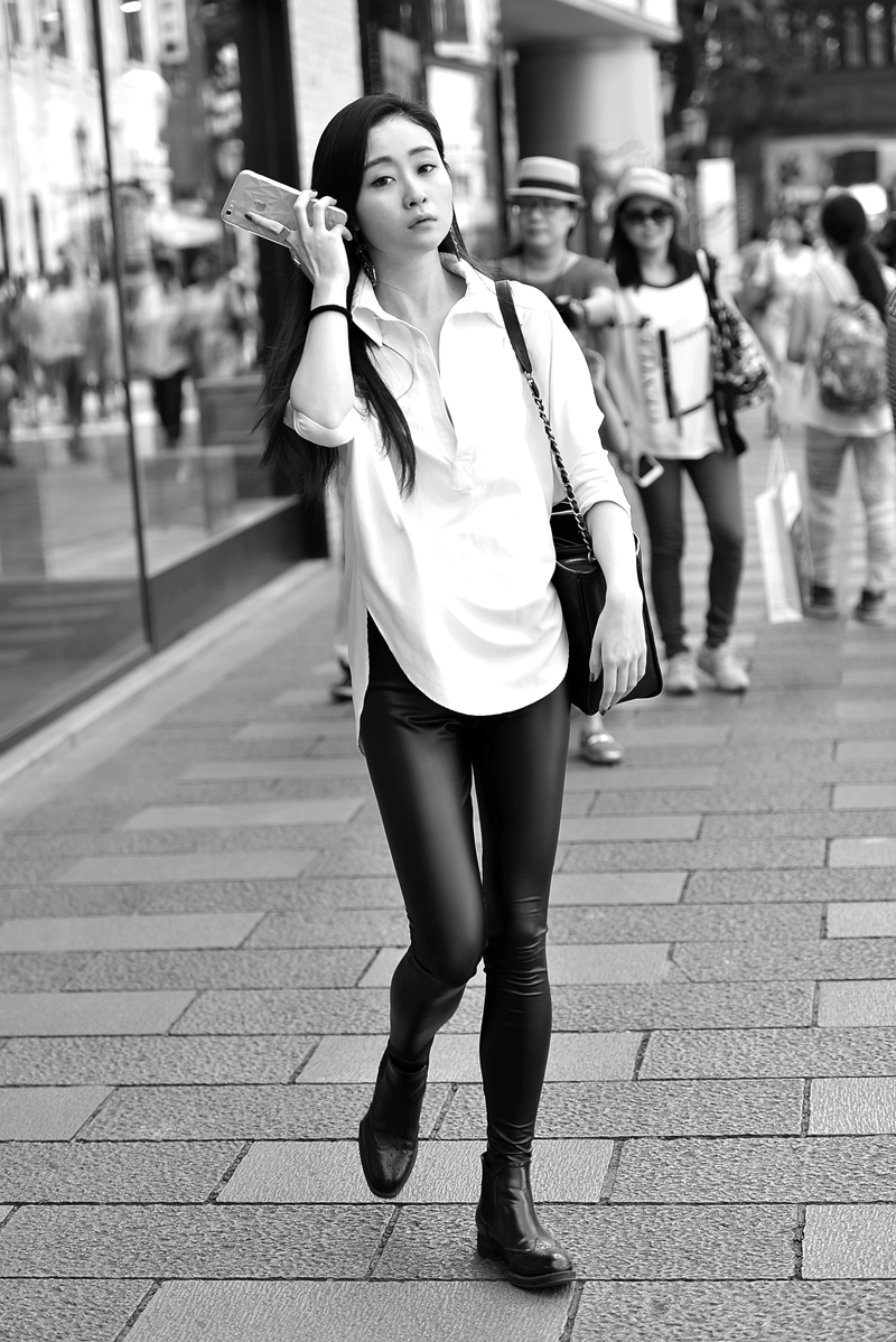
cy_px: 671
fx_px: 2797
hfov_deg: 18.2
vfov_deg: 27.0
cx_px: 448
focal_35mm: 75
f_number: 3.2
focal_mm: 75
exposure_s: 1/400
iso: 320
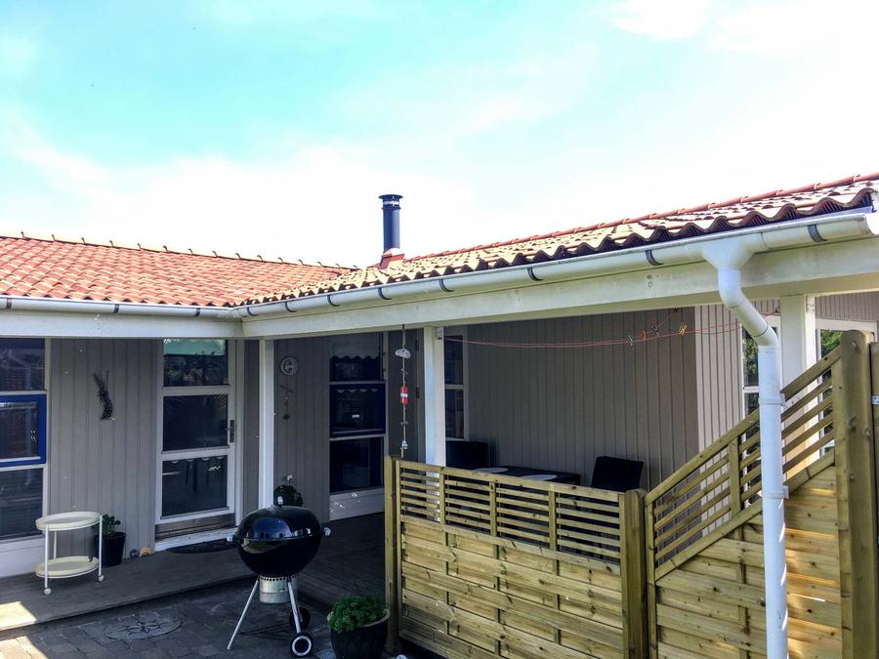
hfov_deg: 61.7
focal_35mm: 29
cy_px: 330
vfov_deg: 48.2
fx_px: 736
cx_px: 440
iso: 25
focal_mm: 4.15
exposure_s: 1/336
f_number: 2.2
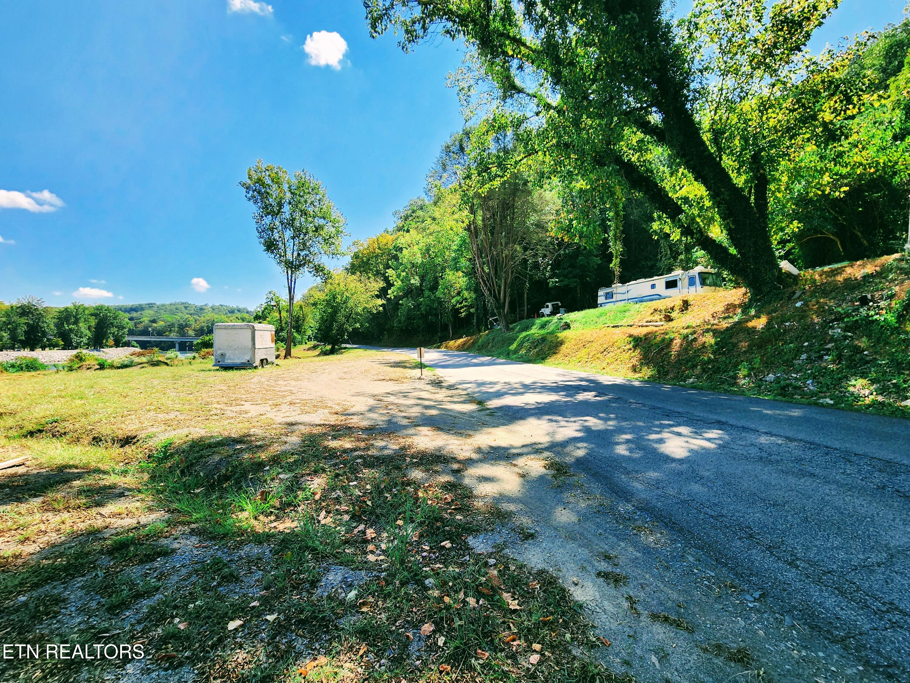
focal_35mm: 13
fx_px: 342
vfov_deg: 89.9
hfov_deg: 106.2
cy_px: 342
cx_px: 455
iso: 50
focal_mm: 2.2
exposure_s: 1/1038
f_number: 2.2
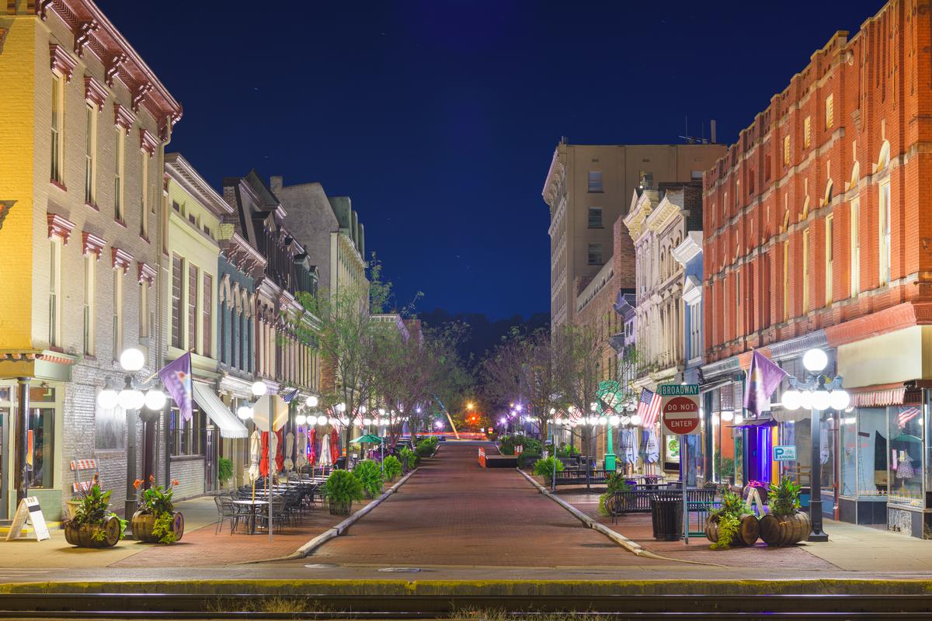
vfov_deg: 26.0
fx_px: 1346
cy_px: 310
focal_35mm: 52
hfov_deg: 38.2
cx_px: 466
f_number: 8
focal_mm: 52
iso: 64
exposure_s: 30
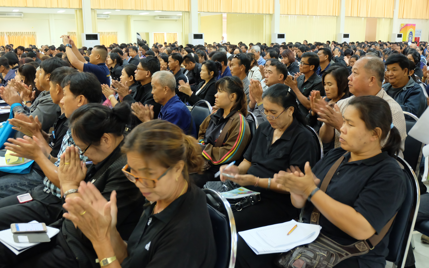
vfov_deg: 37.3
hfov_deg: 56.7
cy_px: 126
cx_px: 216
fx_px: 398
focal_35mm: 34
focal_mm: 22.2
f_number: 4
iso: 2500
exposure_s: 1/30
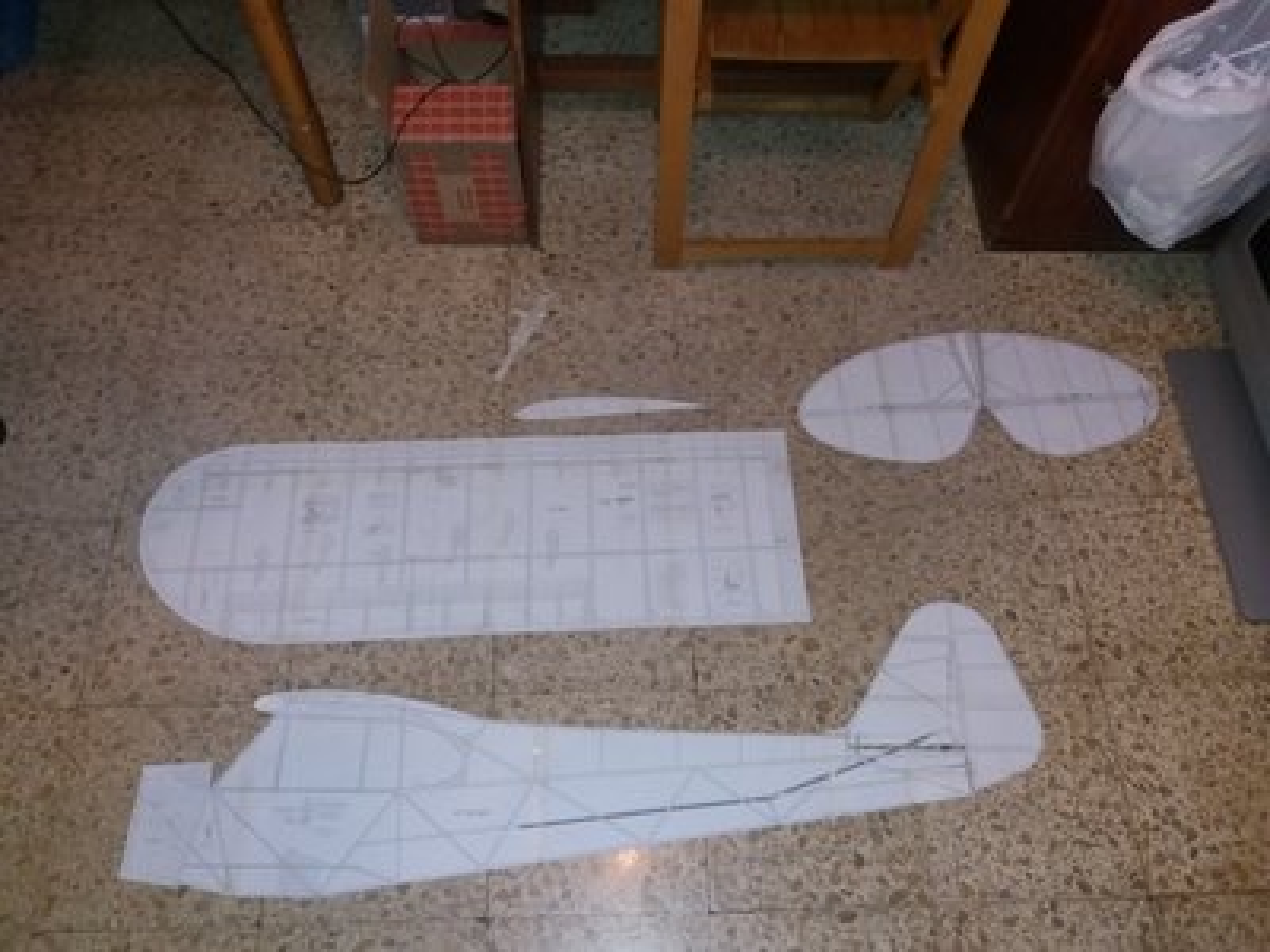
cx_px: 635
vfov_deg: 49.7
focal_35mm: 28
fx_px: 1027
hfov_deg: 63.4
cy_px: 476
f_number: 1.9
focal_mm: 3.7
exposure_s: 1/19
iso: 160
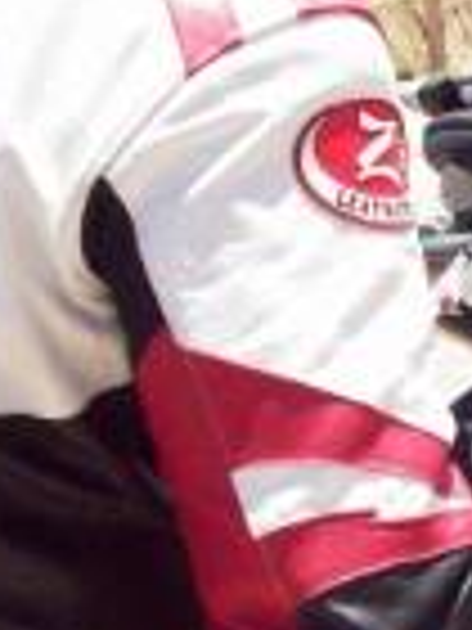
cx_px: 877
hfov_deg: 8.9
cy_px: 819
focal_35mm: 159
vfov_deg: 12.1
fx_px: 2891
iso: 80
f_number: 2.8
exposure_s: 1/598
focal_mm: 6.2
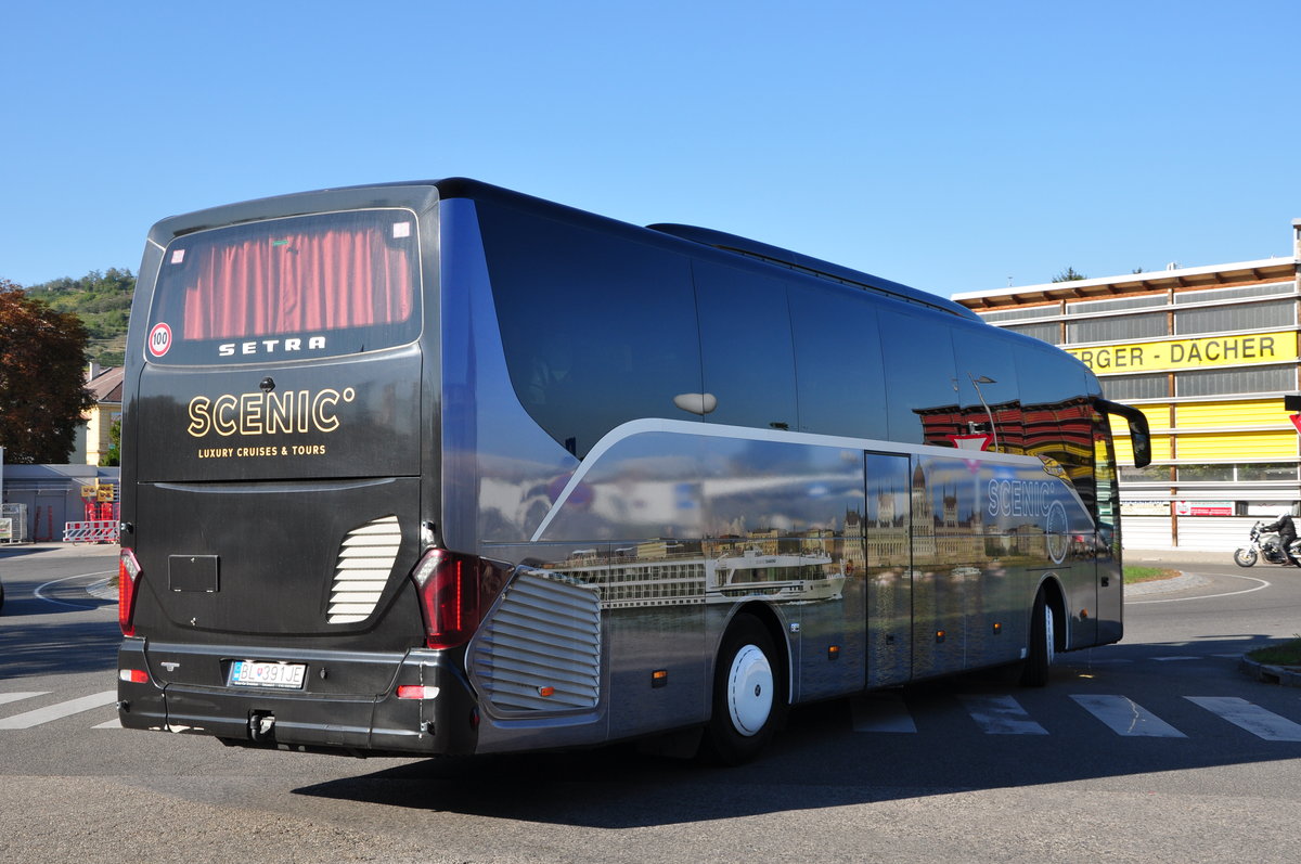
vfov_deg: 29.8
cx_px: 650
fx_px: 1624
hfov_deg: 43.7
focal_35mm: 45
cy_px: 432
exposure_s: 1/250
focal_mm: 30
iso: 200
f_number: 8
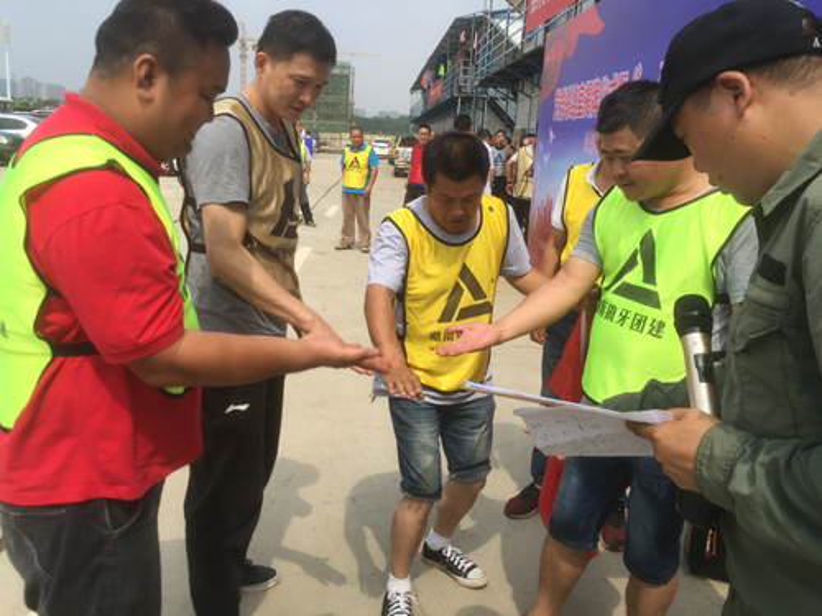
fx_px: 689
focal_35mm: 29
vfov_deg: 48.2
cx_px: 411
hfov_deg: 61.7
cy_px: 308
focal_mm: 4.15
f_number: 2.2
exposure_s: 1/1721
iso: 32
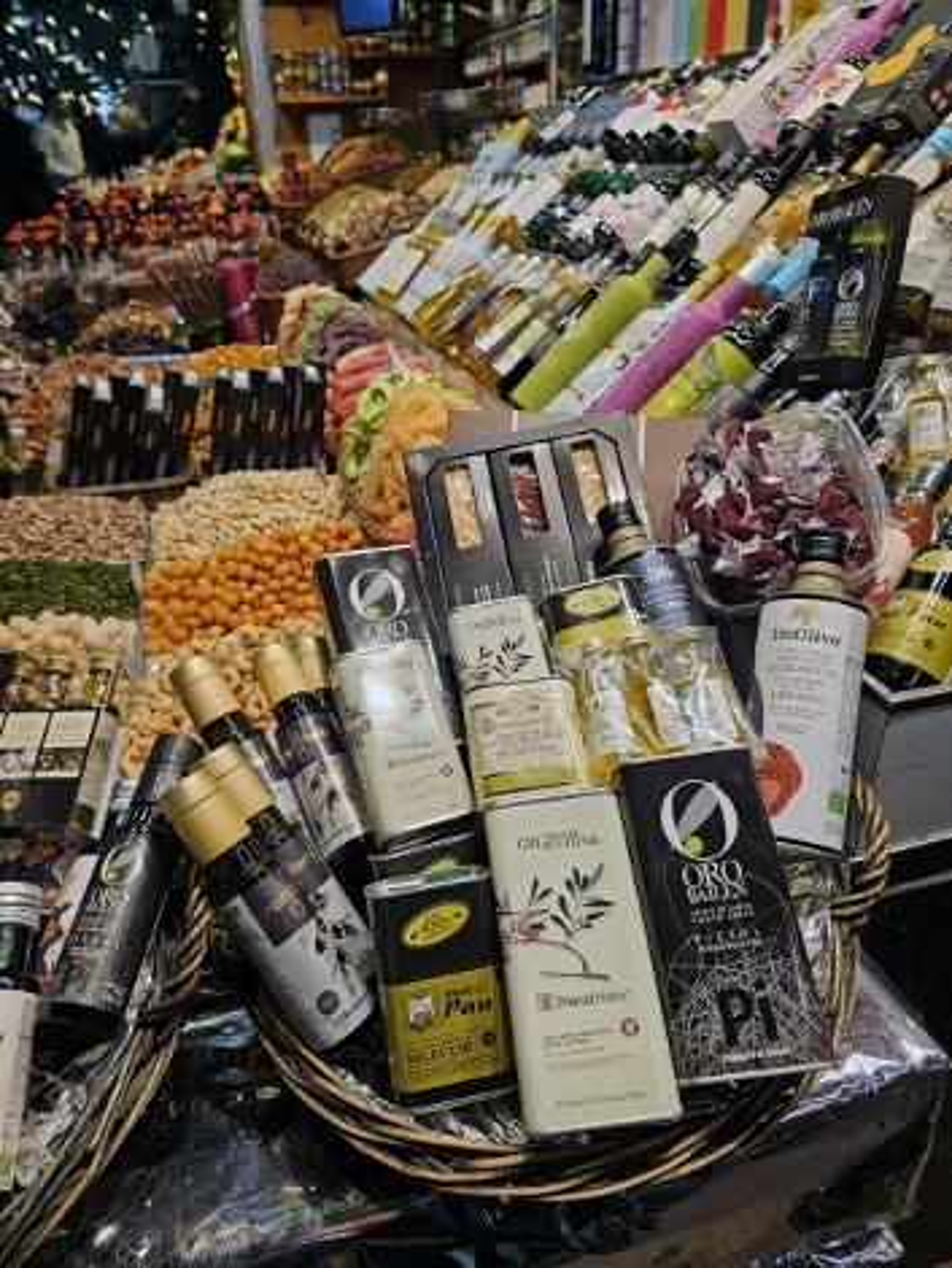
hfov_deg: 58.9
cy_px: 634
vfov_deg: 73.9
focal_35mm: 23
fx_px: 843
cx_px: 476
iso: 25
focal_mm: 5.4
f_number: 1.8
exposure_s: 1/131
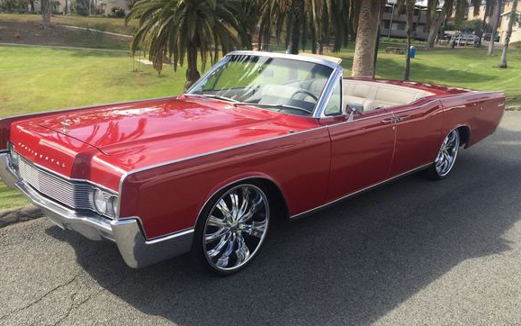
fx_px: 483
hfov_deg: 56.7
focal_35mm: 34
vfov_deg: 37.3
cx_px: 248
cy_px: 149
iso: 32
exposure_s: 1/507
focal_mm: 4.15
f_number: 2.2
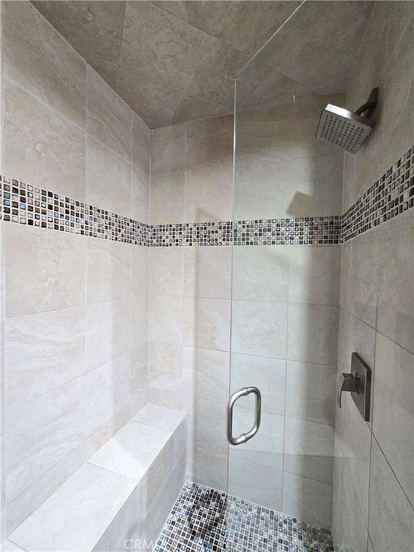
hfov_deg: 89.9
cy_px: 276
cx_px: 207
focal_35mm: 13
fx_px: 207
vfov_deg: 106.2
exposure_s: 1/60
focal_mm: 2.2
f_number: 2.2
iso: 400
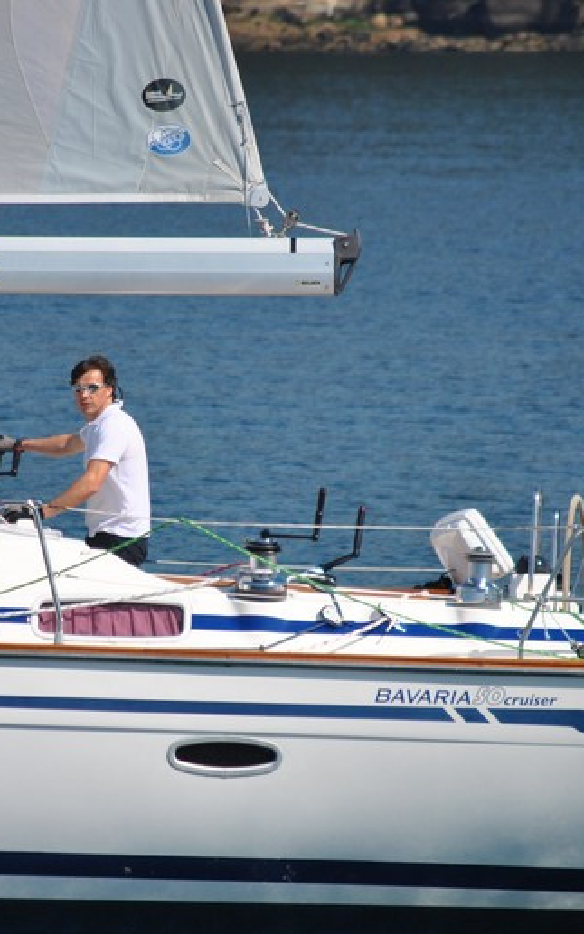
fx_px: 12176
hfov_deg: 2.7
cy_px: 513
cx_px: 235
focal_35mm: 478
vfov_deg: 4.4
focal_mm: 180
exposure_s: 1/1250
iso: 200
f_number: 5.6
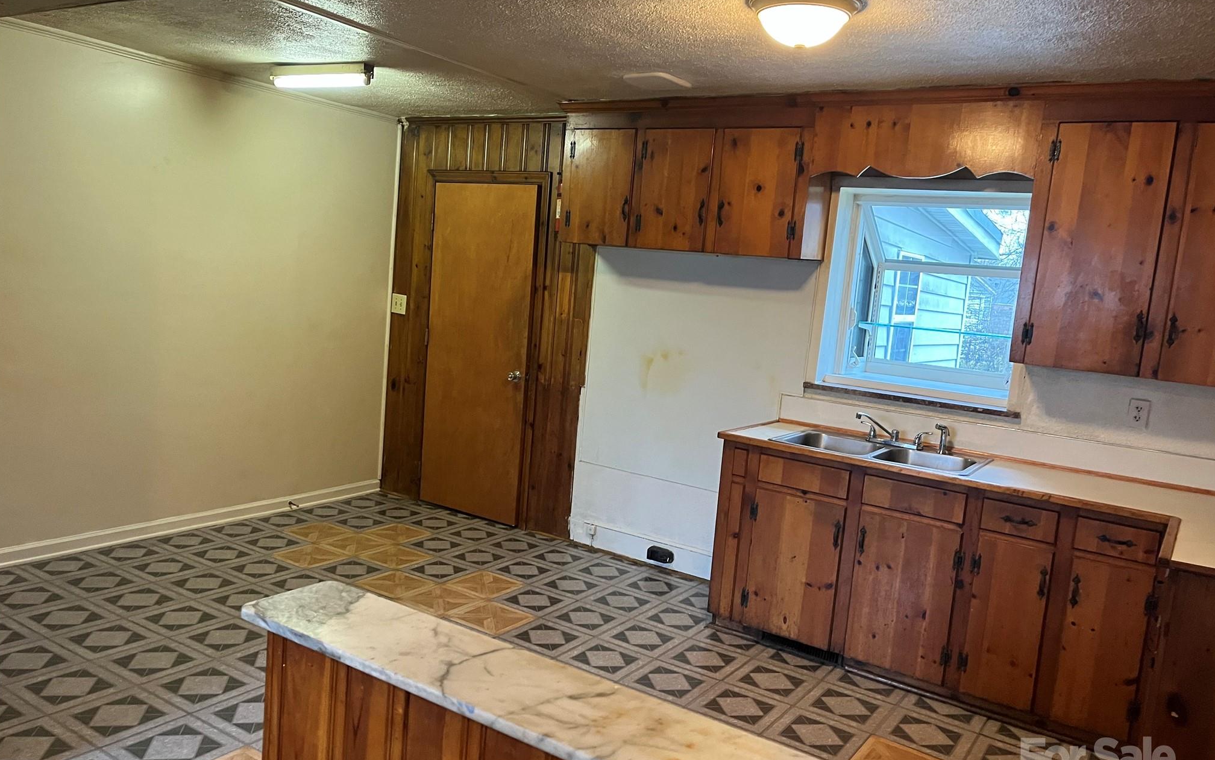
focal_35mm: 28
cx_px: 602
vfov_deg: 44.5
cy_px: 388
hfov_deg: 66.5
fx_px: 927
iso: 320
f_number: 1.6
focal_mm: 5.1
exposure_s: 1/60
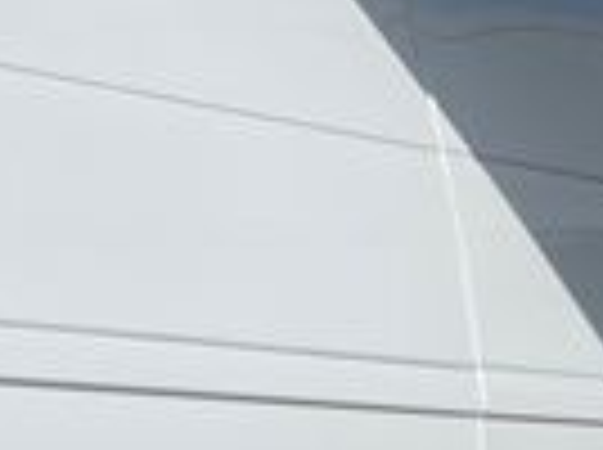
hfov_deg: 9.0
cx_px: -806
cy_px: 1292
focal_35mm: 199
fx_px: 3460
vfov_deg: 6.8
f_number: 1.6
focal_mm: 5.1
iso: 50
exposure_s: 1/8403
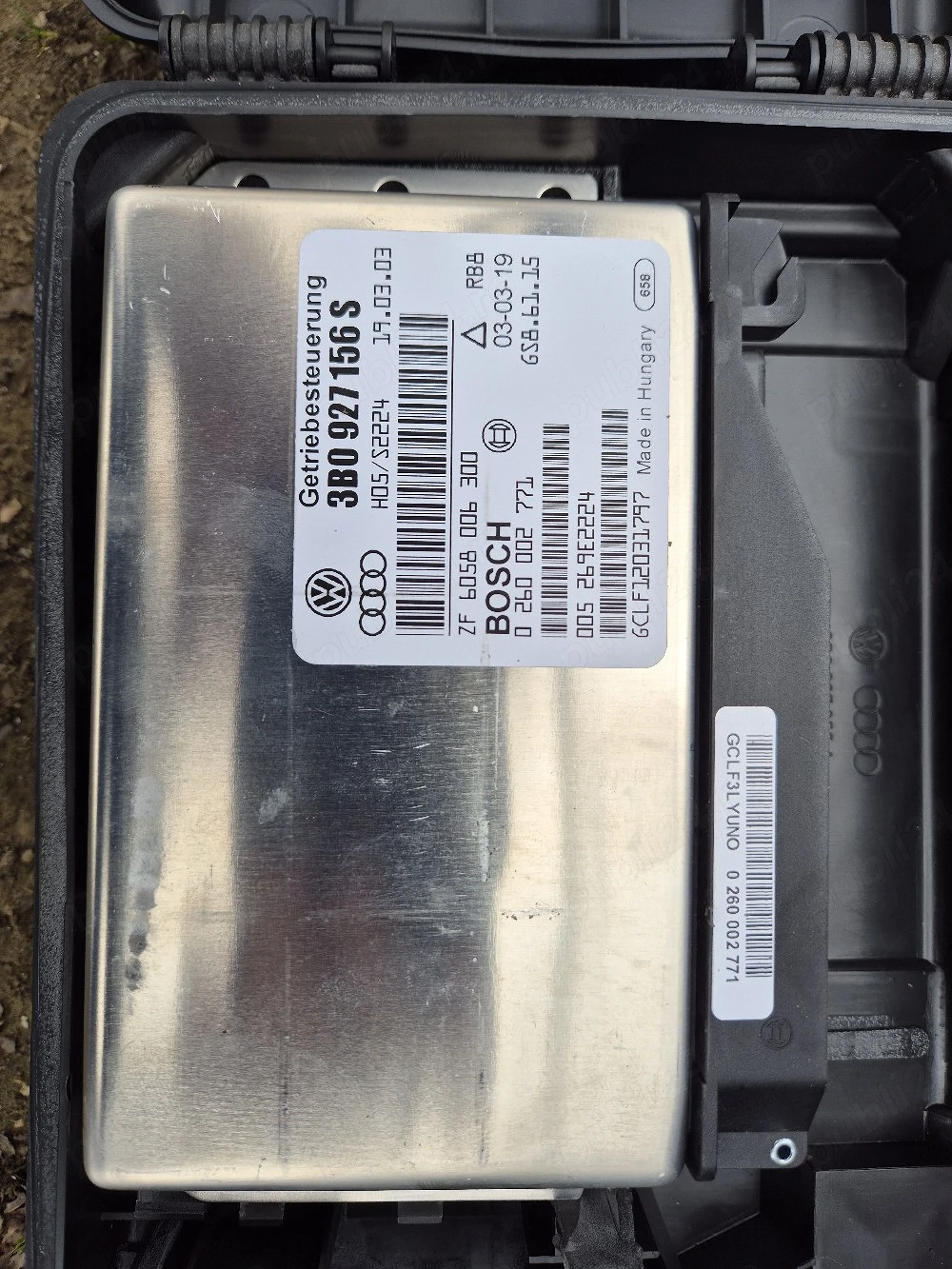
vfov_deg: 73.9
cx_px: 476
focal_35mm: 23
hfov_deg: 58.9
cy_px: 634
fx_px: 843
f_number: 1.8
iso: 25
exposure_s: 1/357
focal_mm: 5.4
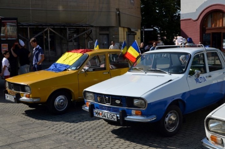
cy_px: 74
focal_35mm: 45
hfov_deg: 43.7
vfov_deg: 29.7
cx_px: 112
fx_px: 281
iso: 100
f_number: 9
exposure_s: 1/320
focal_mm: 30
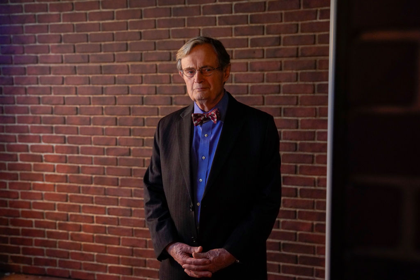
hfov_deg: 47.4
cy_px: 140
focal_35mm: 41
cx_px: 210
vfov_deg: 32.6
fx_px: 478
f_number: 3.2
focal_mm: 41
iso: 5000
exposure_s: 1/125
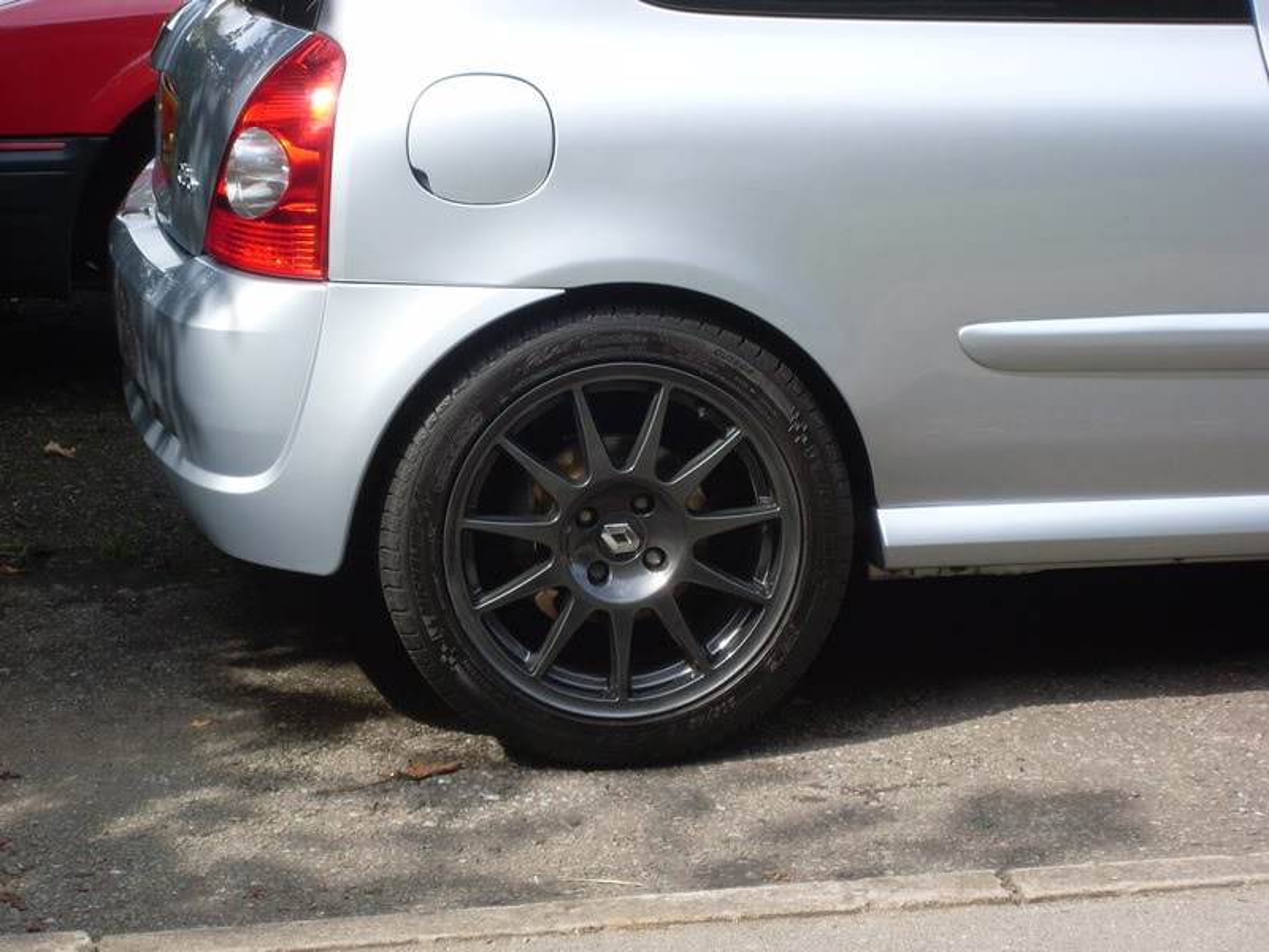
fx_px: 4179
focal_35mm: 114
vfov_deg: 13.0
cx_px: 634
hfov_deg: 17.3
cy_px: 476
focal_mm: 18.9
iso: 80
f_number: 5.6
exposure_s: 1/180
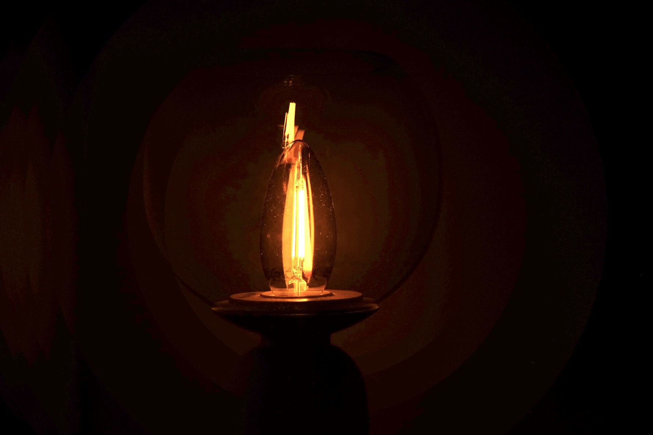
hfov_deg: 32.9
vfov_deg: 22.3
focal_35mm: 61
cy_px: 218
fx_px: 1106
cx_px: 326
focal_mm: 40.7
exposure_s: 1/4000
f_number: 4
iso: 200
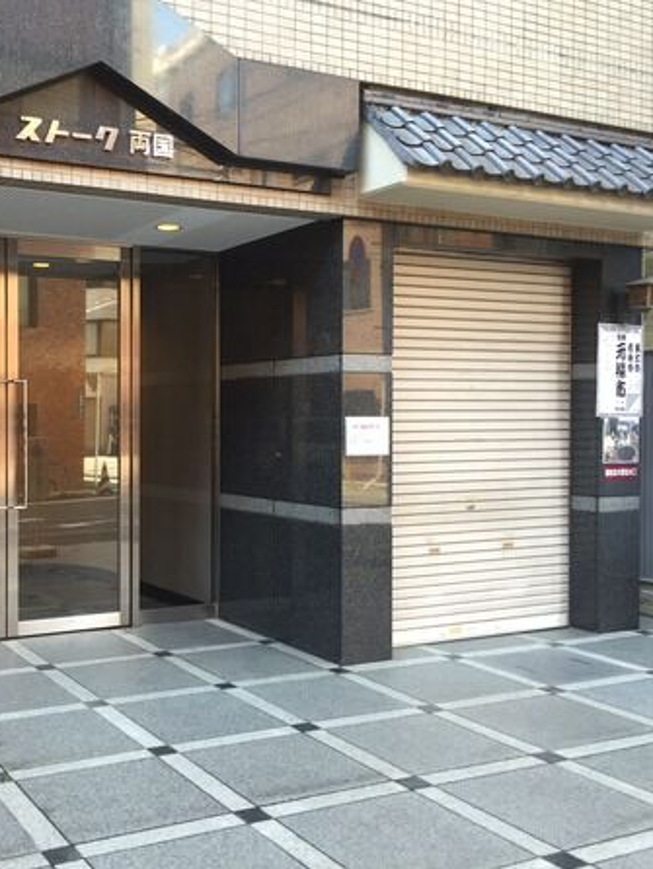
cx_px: 150
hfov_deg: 35.9
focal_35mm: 39
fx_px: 980
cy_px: 436
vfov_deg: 47.8
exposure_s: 1/60
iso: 40
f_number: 2.2
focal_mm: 4.15
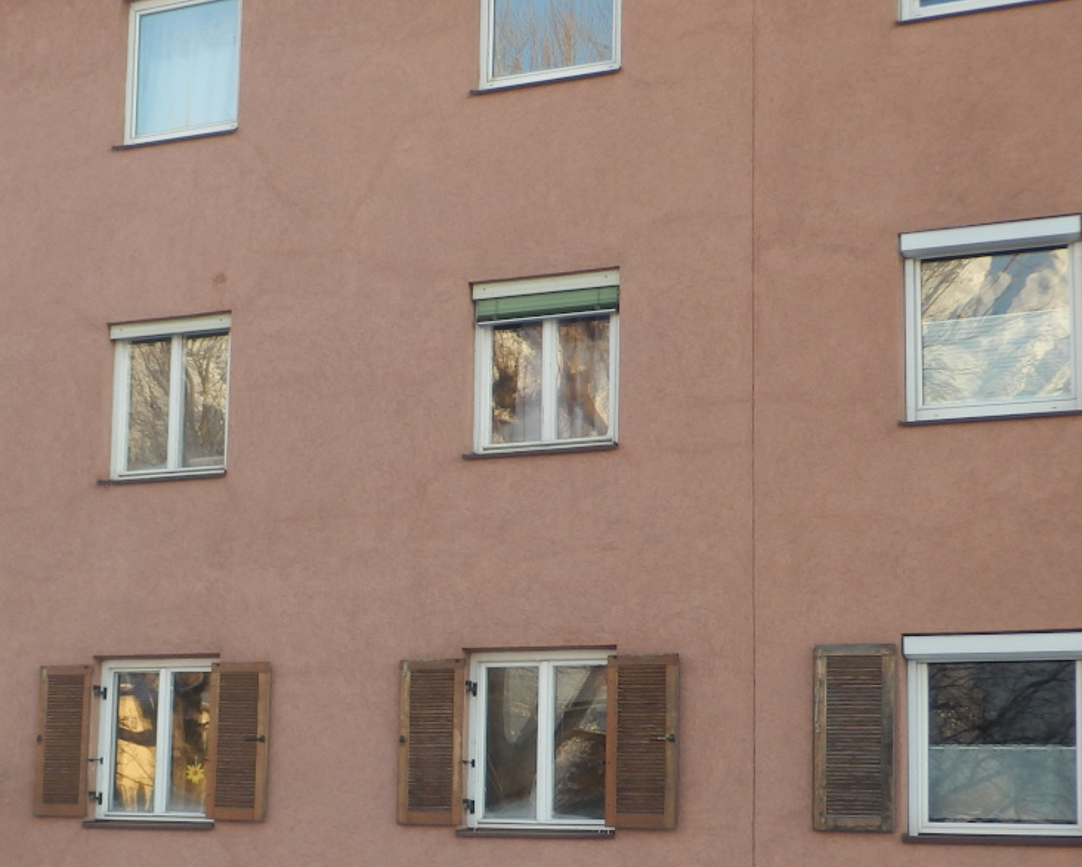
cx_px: 90
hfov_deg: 22.2
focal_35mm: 84
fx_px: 2691
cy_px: 610
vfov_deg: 18.2
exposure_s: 1/60
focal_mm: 7.4
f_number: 4
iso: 80
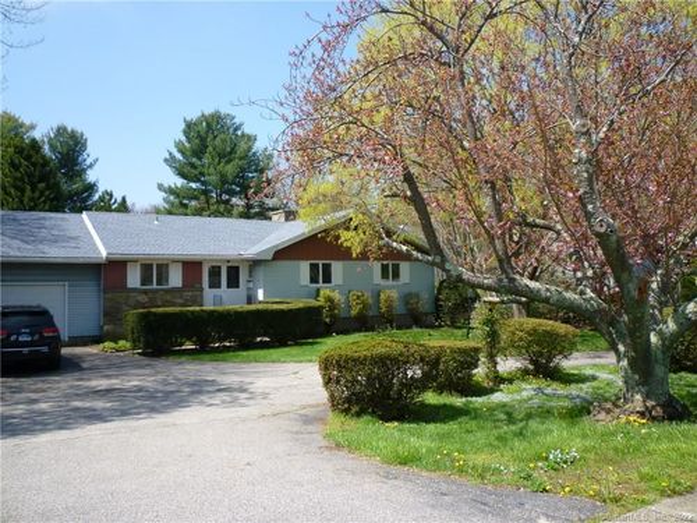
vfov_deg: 48.2
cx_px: 348
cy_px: 262
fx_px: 584
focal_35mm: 29
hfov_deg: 61.7
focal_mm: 5.2
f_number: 3.3
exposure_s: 1/500
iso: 80
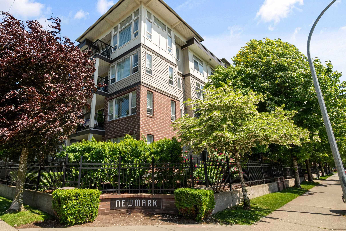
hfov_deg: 86.2
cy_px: 107
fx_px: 183
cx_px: 144
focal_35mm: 19
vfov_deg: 64.5
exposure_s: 1/400
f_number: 9
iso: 250
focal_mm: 10
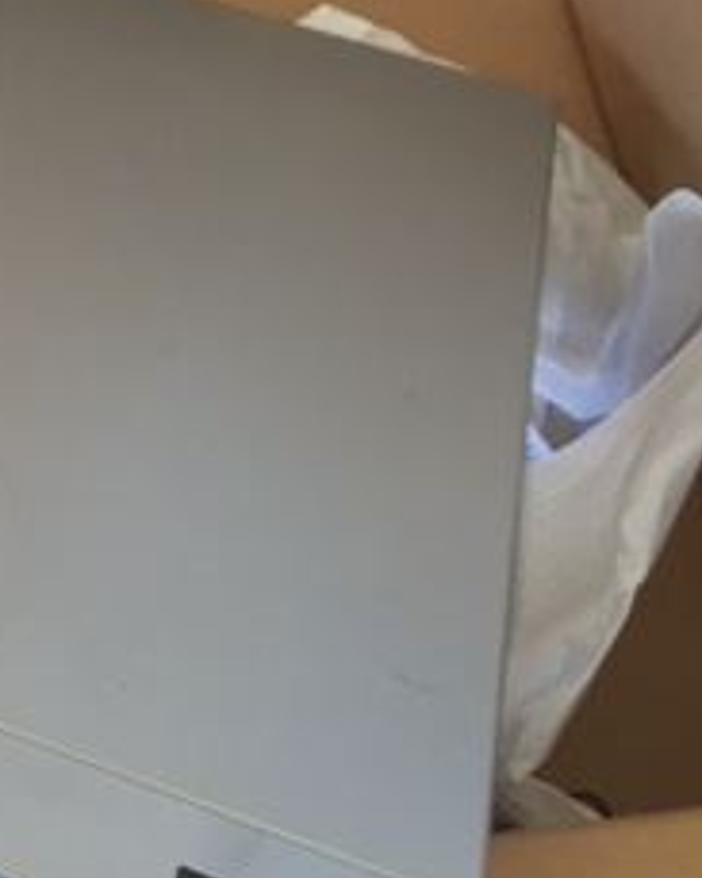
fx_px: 2053
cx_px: -518
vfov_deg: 24.1
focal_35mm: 79
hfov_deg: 16.6
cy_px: 460
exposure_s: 1/30
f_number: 2.2
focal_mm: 4.15
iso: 80
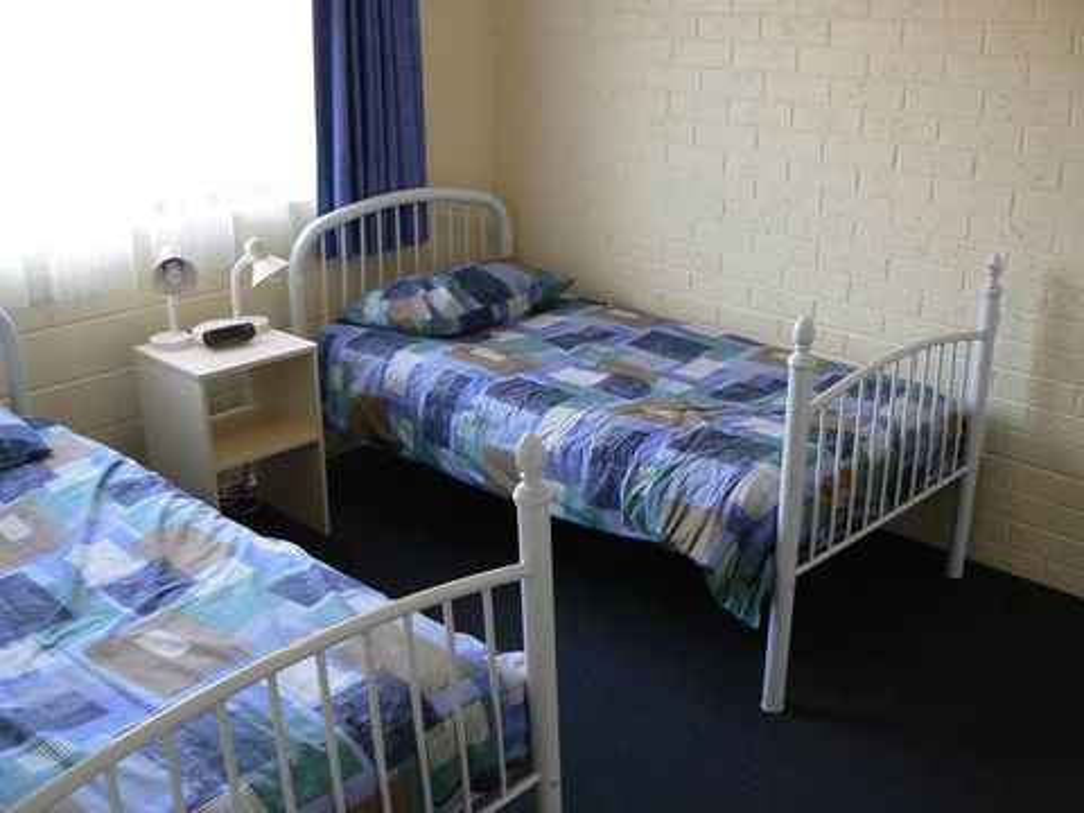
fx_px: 1127
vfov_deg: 39.7
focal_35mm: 36
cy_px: 406
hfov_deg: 51.4
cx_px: 542
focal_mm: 6
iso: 100
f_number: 2.8
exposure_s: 1/20
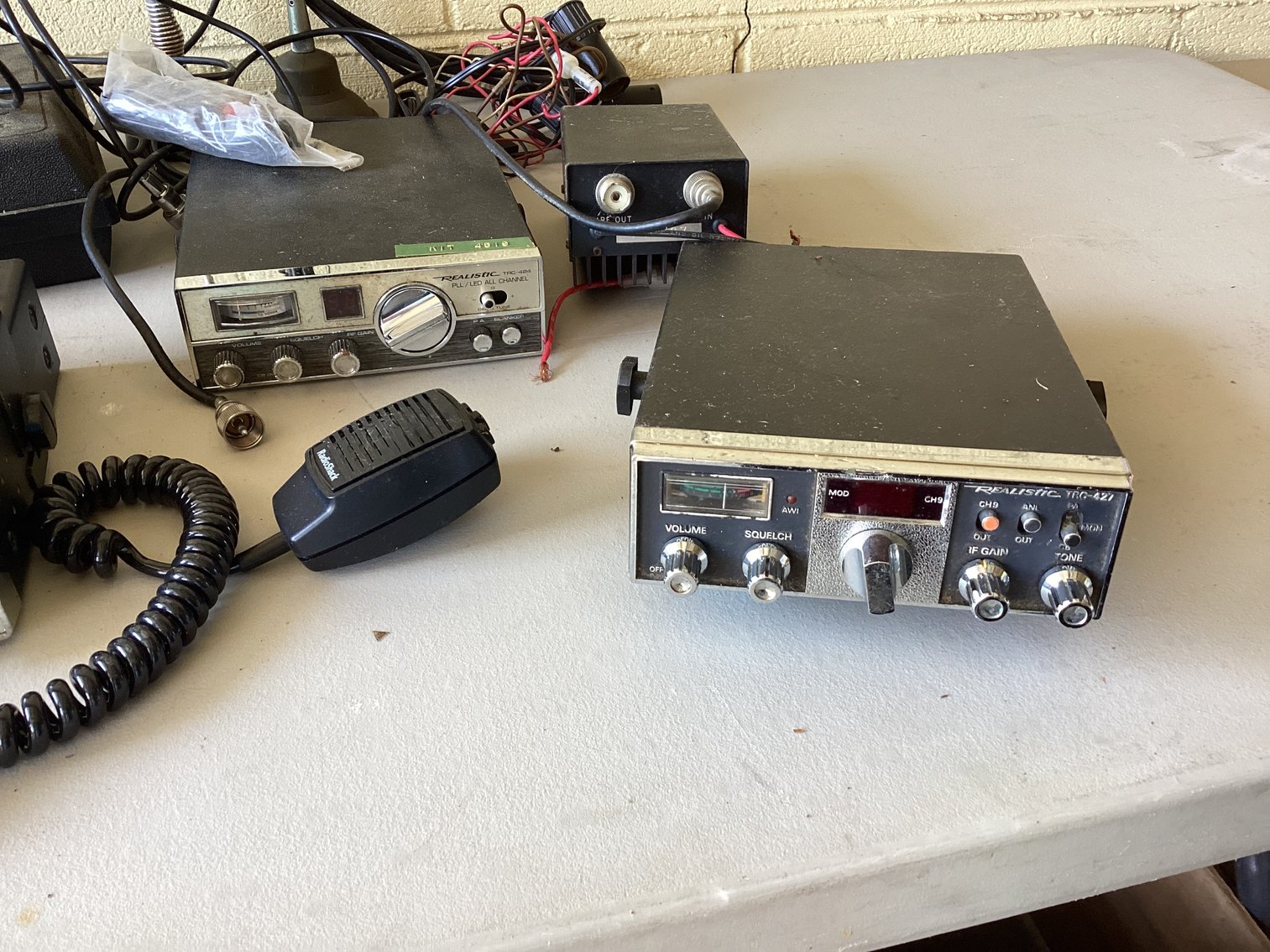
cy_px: 476
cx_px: 635
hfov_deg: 58.3
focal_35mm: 31
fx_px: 1137
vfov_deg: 45.4
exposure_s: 1/120
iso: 100
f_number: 2.4
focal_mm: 3.3
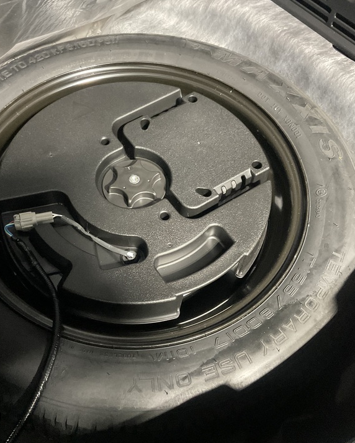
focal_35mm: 38
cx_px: 130
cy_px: 222
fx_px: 499
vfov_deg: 47.9
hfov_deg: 38.9
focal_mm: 3
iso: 500
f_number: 1.8
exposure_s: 1/30
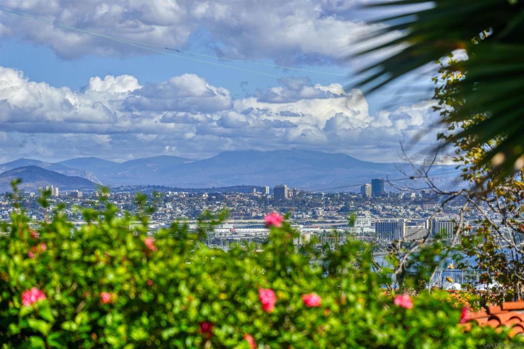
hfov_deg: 12.1
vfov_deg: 8.1
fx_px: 2475
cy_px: 174
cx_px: 262
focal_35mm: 170
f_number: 5.6
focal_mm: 170
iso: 100
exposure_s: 1/640
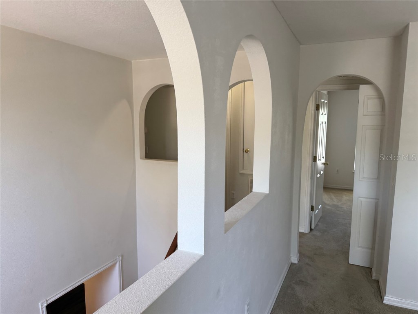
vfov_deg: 56.8
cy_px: 157
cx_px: 209
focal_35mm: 24
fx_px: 290
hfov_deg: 71.6
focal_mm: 6.76
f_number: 1.78
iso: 100
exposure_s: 1/121
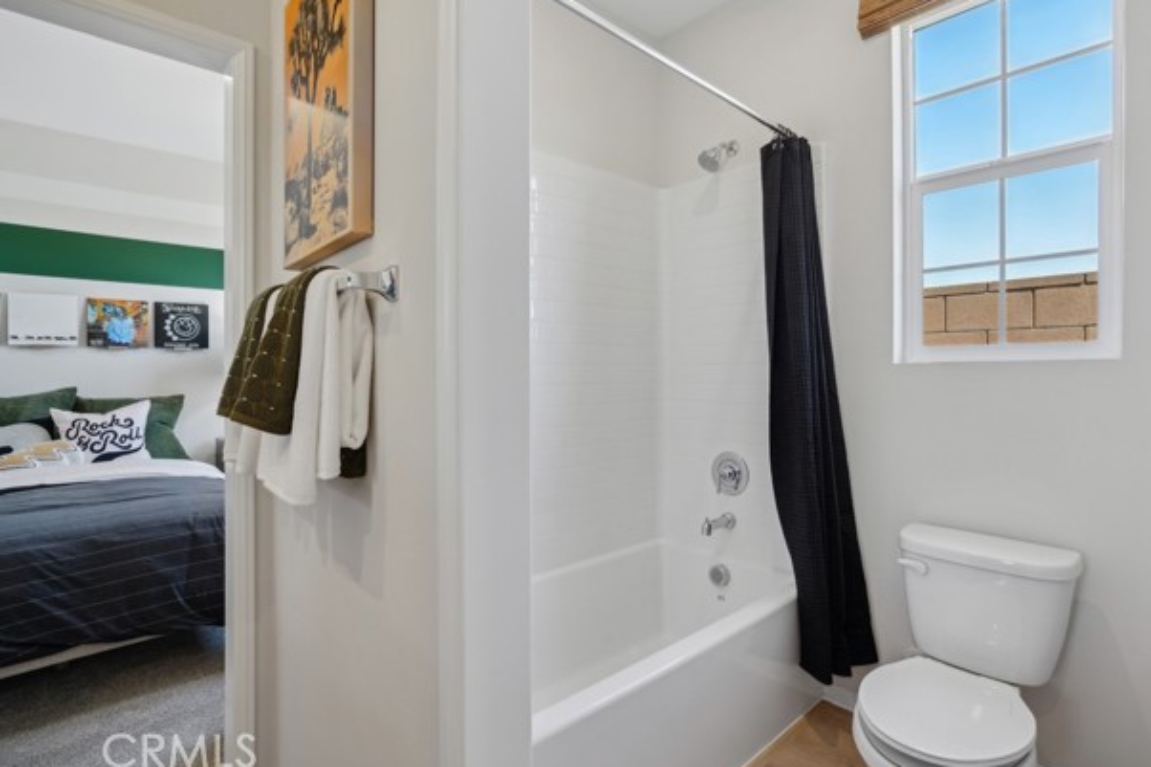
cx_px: 597
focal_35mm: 17
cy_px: 371
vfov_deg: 70.4
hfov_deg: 93.3
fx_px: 543
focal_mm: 16
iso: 400
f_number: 7.1
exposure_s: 1/30
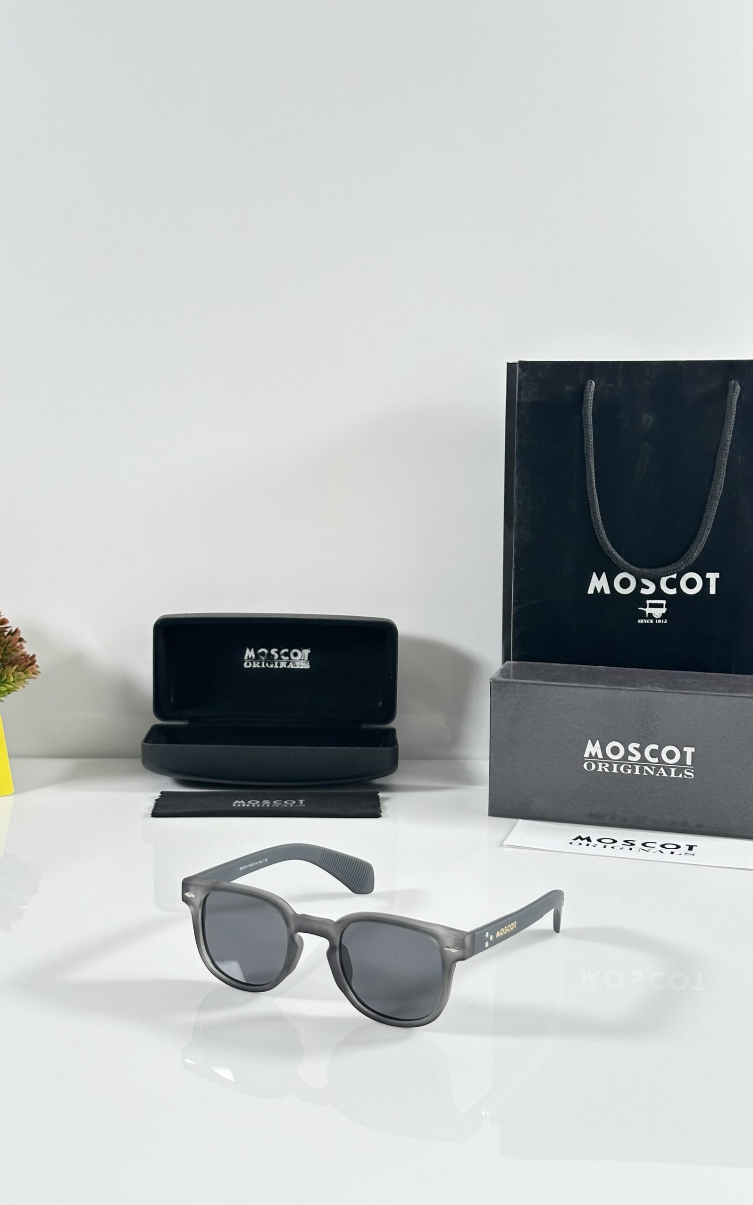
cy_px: 602
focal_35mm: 51
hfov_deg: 25.3
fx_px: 1675
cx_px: 344
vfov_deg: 39.6
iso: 80
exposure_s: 1/69
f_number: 1.78
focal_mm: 6.86
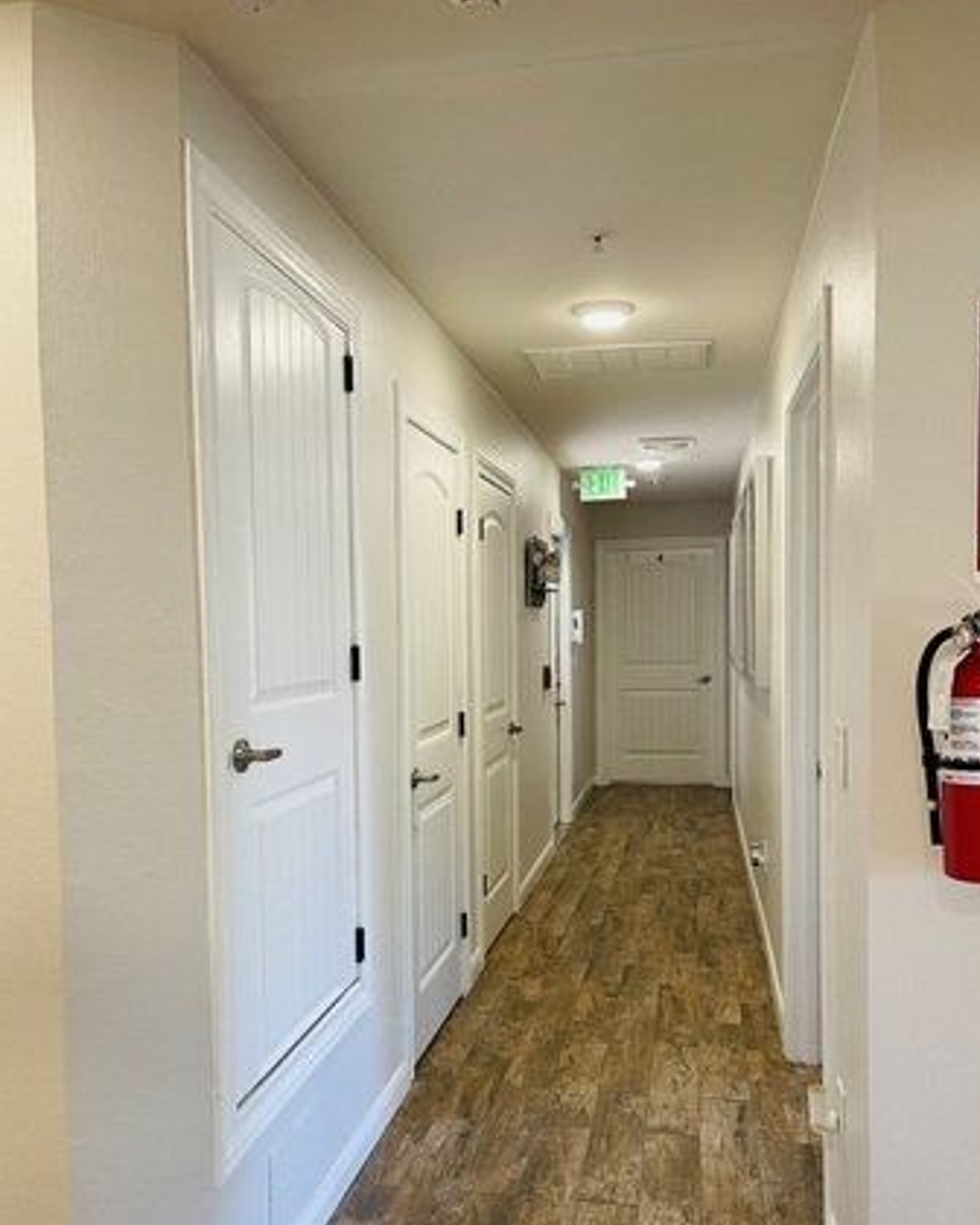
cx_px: 513
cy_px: 671
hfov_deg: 50.0
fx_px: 1051
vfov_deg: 60.3
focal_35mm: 29
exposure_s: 1/60
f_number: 1.6
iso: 160
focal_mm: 5.1
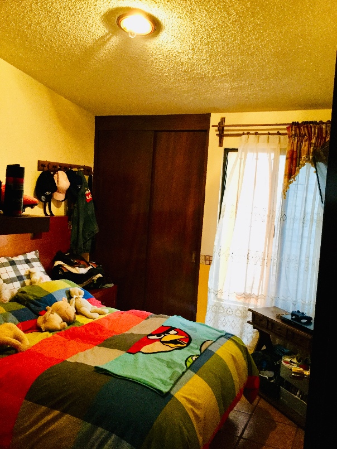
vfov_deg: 58.3
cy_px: 224
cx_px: 168
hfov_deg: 45.5
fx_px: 402
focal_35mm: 31
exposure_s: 1/30
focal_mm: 3.3
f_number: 2.4
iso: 160
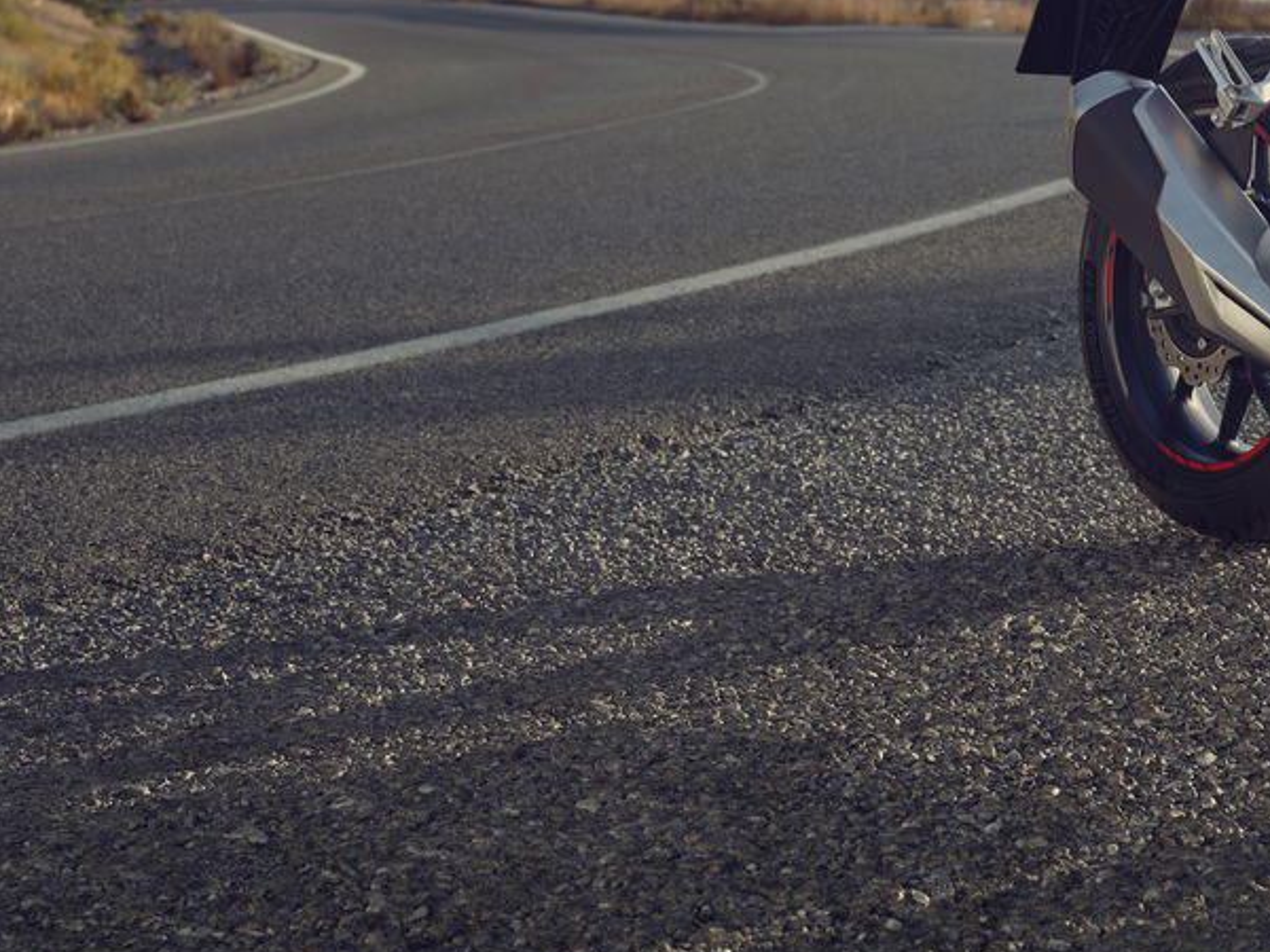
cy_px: -87
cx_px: 1183
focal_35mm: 96
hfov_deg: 20.0
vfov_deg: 15.0
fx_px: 3522
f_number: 5.6
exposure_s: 1/100
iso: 200
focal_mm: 45
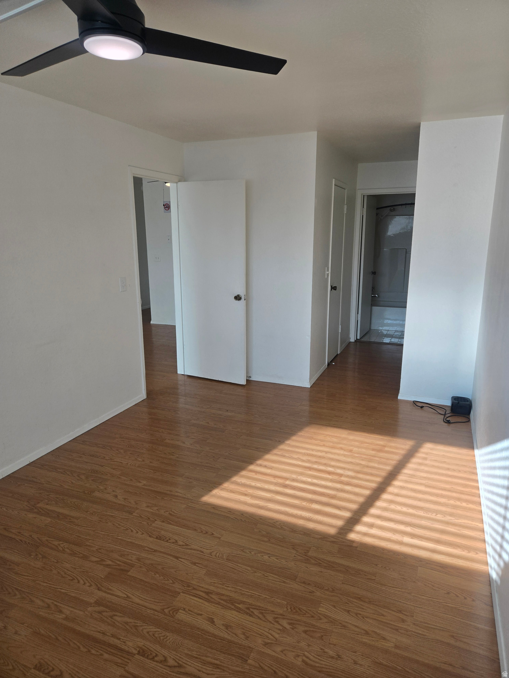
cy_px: 339
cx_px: 254
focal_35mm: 23
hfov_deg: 58.9
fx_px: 451
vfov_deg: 73.9
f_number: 1.8
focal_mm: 5.4
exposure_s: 1/682
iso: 80
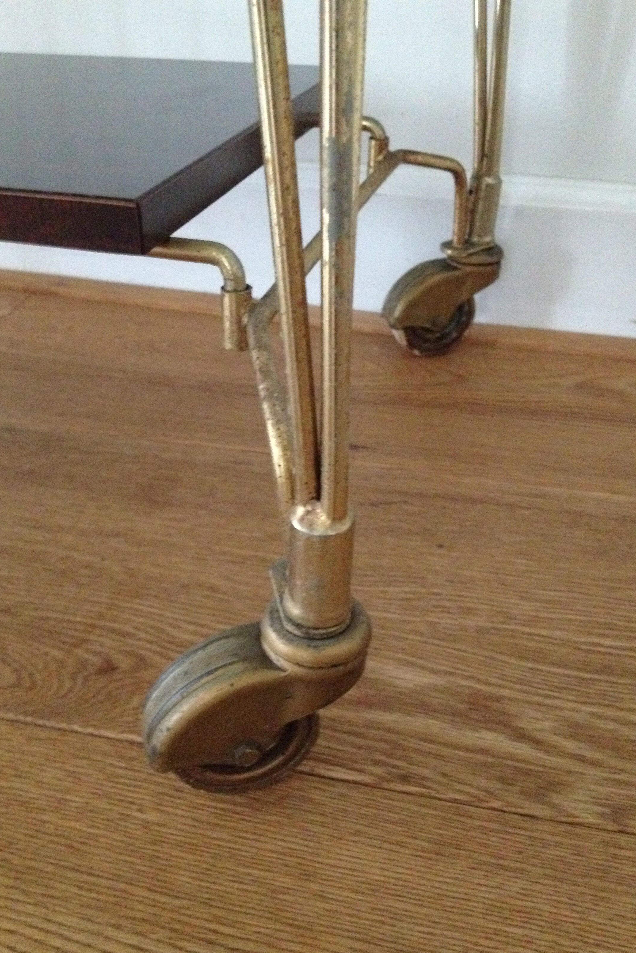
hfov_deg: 35.9
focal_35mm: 37
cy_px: 484
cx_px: 295
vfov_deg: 51.9
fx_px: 980
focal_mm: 4.28
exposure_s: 1/15
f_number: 2.4
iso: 800
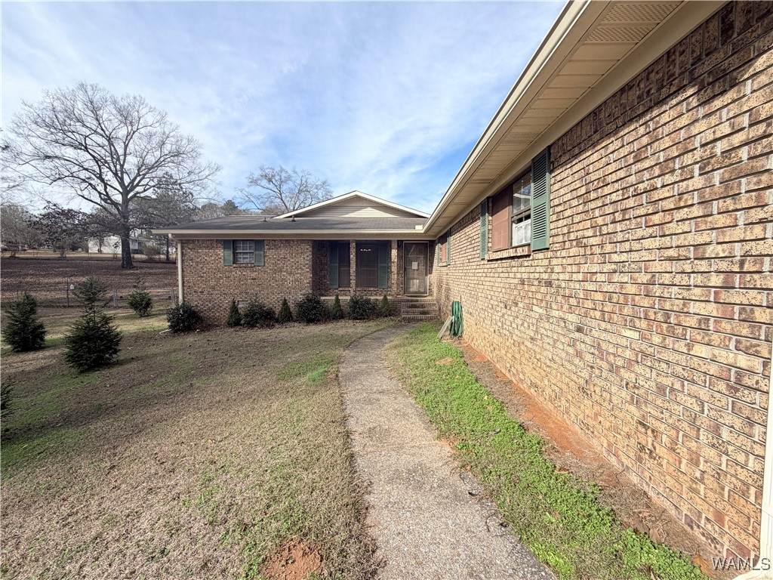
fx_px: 313
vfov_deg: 85.7
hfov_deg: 102.1
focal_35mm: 14
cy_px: 290
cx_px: 386
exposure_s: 1/770
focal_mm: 2.22
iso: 25
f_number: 2.2
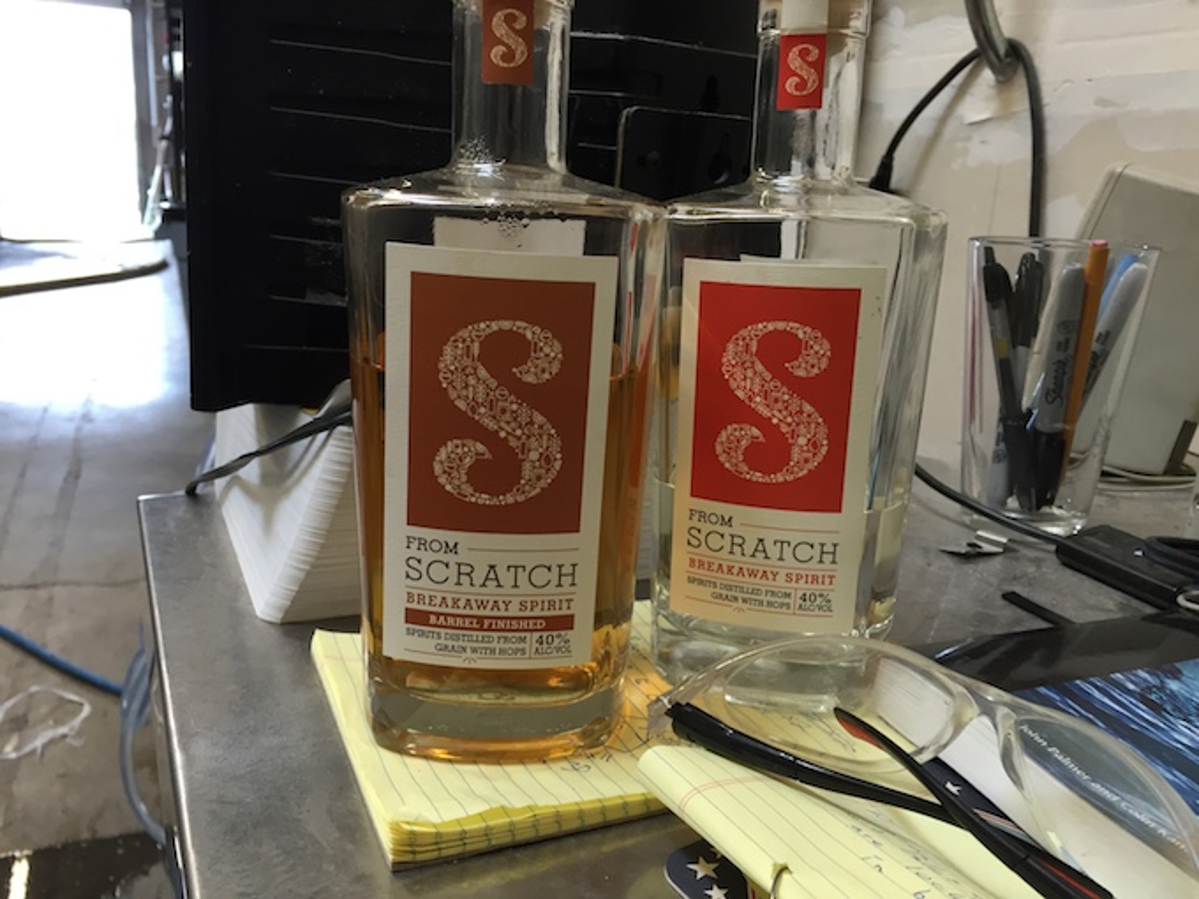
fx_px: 1004
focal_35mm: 29
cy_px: 450
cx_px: 600
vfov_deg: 48.2
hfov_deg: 61.7
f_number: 2.2
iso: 64
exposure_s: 1/30
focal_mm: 4.15
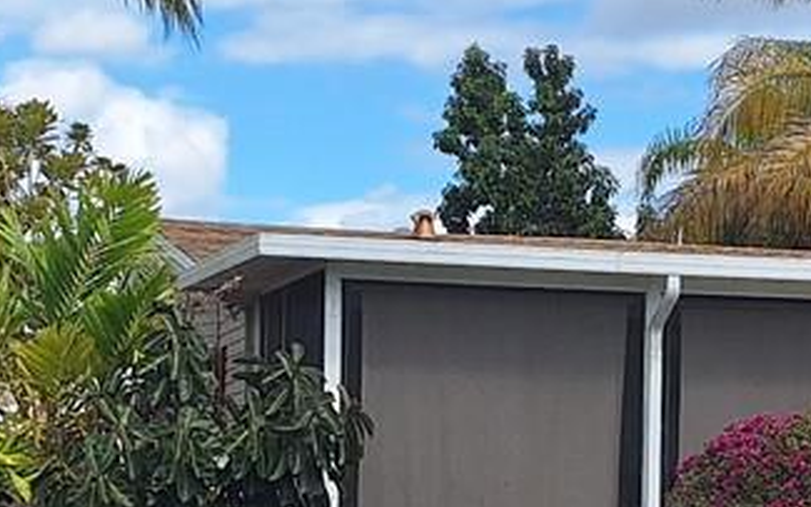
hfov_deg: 17.0
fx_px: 2652
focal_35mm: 120
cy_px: 455
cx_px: 804
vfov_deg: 10.9
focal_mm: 5.54
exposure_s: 1/3378
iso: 40
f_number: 1.8
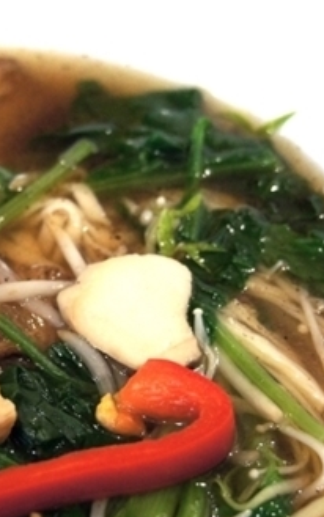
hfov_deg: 11.1
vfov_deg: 17.8
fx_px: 1651
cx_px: -19
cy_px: 298
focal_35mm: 117
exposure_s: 1/60
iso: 1600
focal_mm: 42
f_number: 5
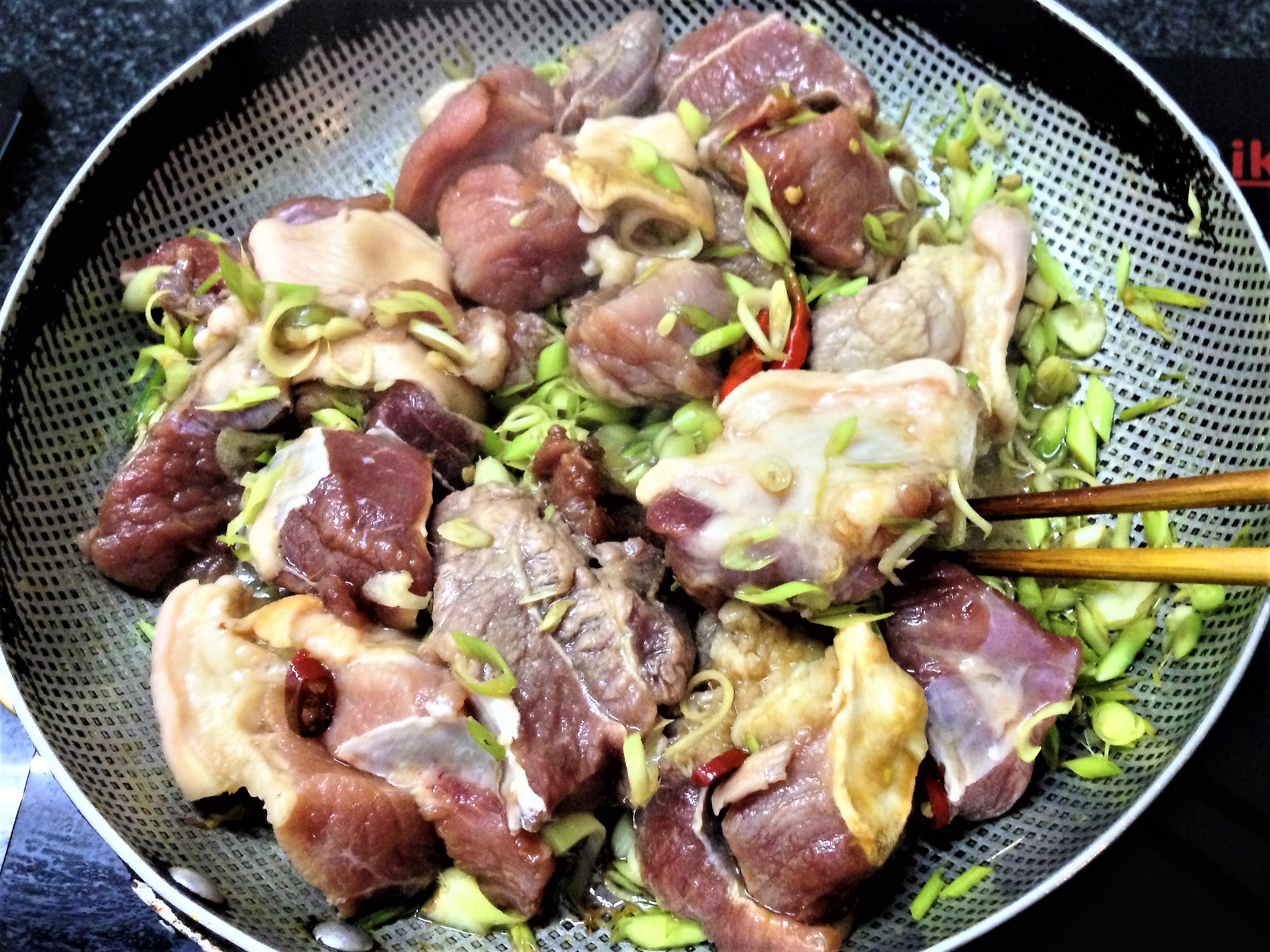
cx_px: 635
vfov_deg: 42.9
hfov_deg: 55.4
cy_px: 476
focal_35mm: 33
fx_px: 1211
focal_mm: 4.12
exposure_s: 1/17
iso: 400
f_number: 2.4
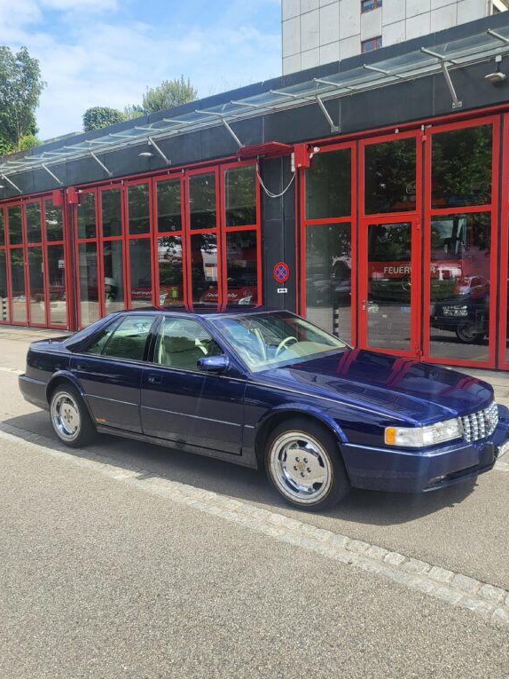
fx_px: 568
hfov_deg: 48.2
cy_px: 337
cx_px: 279
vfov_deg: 61.7
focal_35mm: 29
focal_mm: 4.25
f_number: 1.8
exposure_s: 1/1468
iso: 50
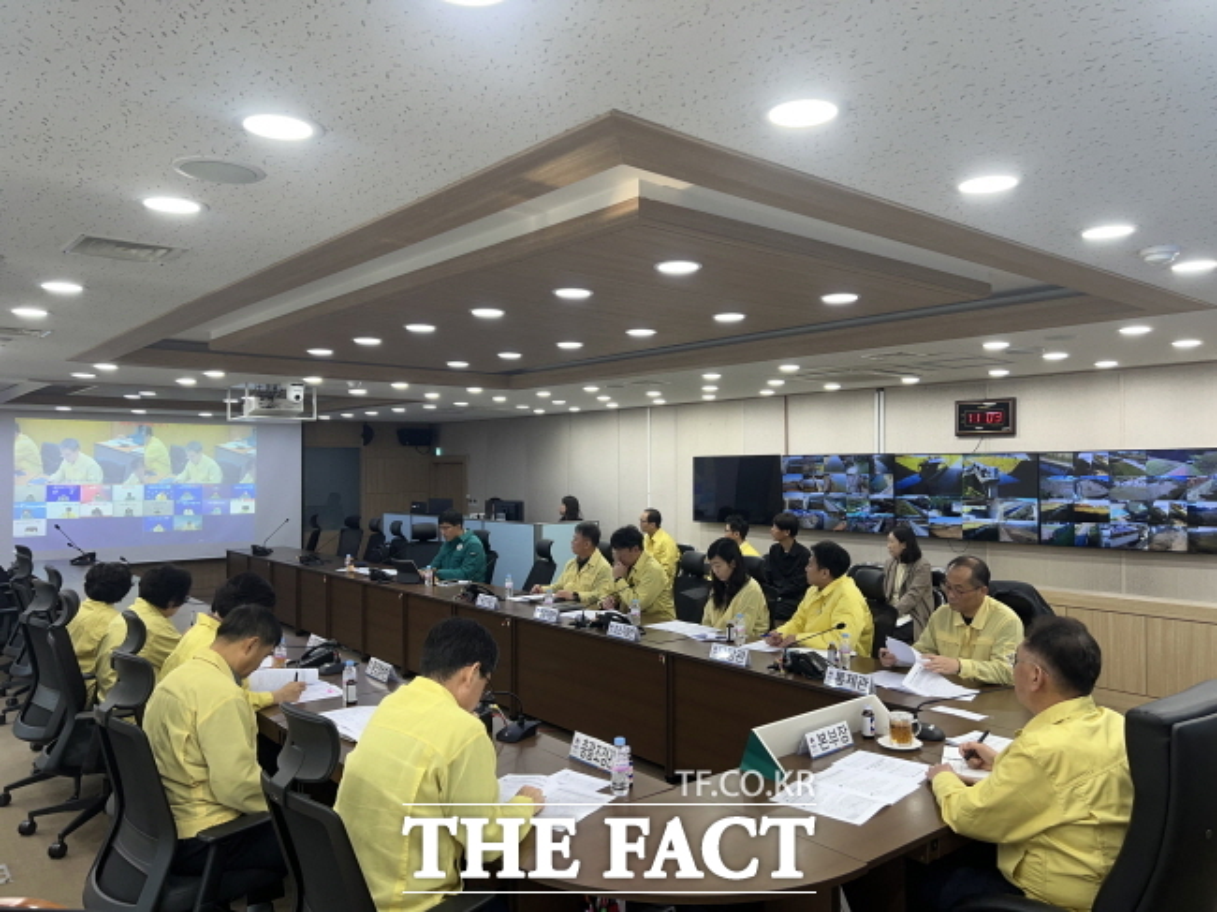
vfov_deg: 53.0
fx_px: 914
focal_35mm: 26
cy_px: 456
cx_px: 608
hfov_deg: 67.3
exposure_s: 1/120
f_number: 1.5
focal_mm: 5.7
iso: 64
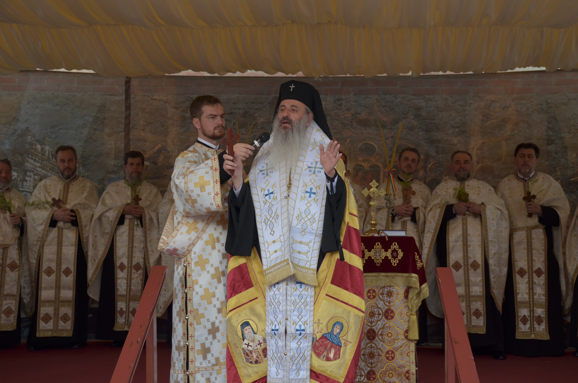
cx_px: 289
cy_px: 192
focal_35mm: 57
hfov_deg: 35.1
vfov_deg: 23.7
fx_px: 913
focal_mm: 38
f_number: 5
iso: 400
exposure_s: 1/125
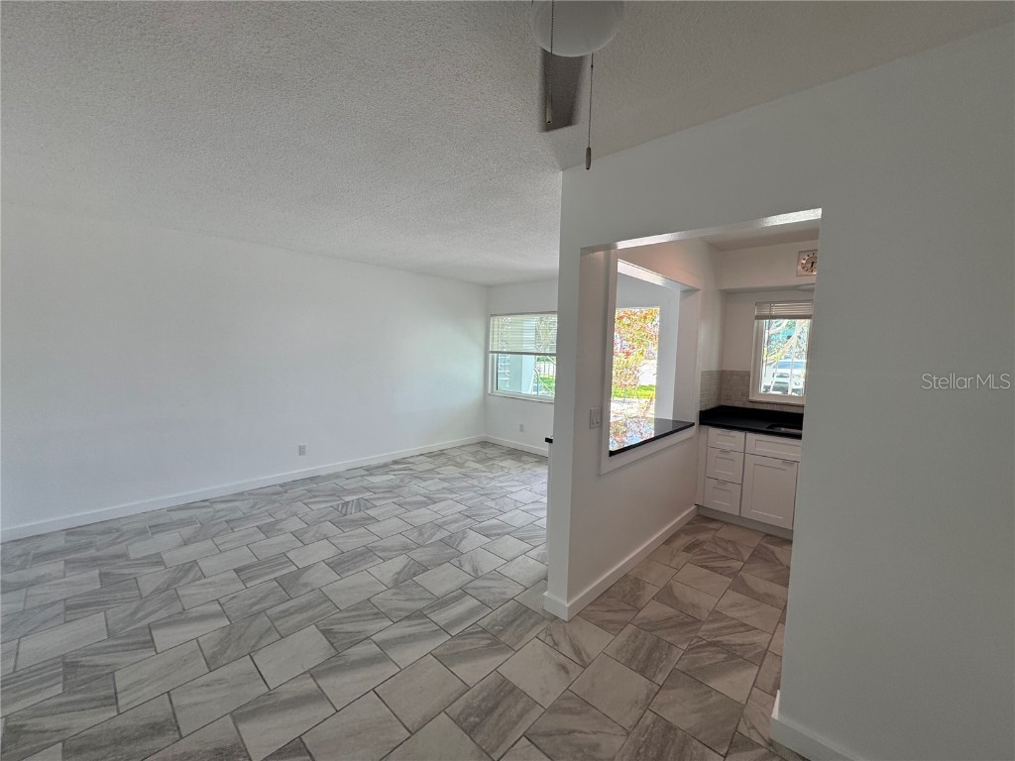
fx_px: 411
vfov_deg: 85.7
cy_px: 380
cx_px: 508
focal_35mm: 14
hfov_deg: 102.1
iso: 40
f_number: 2.2
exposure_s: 1/138
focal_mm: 2.22
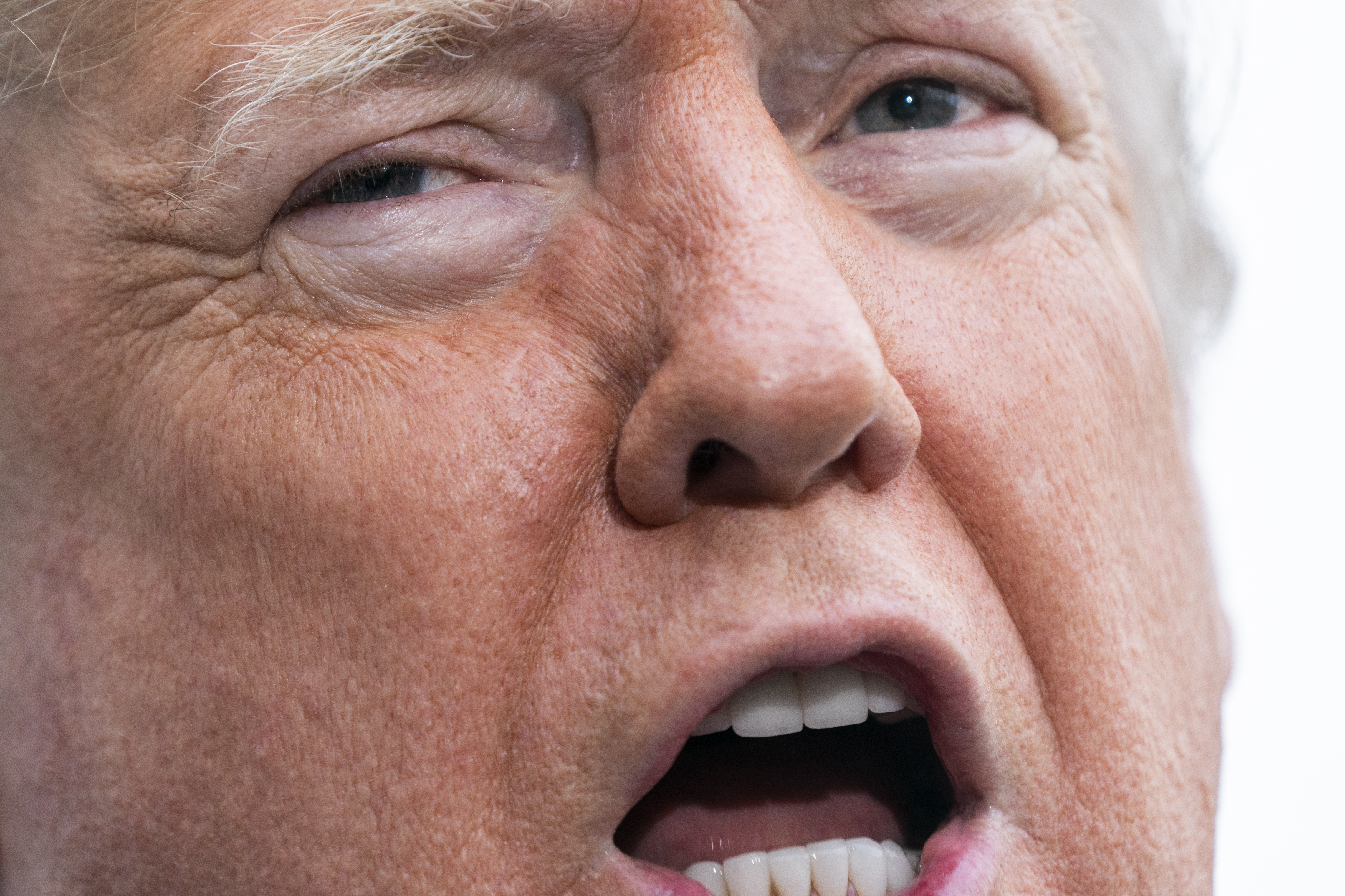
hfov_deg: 4.2
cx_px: 604
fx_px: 18492
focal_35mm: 495
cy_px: 433
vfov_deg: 2.8
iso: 1000
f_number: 5.6
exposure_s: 1/125
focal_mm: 400
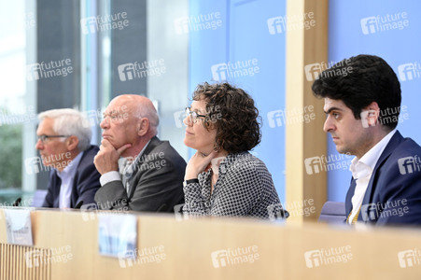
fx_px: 1753
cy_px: 140
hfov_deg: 13.7
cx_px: 210
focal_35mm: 150
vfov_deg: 9.1
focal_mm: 150
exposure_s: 1/640
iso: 3200
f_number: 5
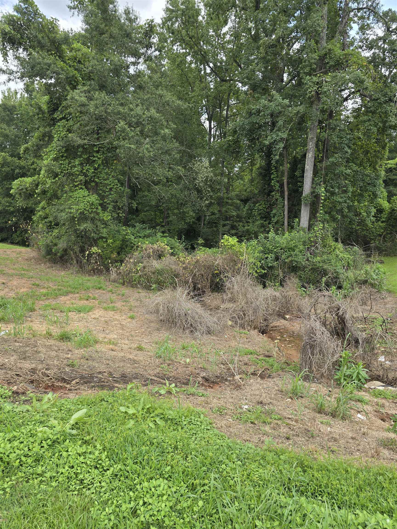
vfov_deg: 73.9
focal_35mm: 23
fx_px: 352
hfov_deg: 58.9
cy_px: 264
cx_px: 198
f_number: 1.7
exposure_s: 1/249
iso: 12
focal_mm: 6.3
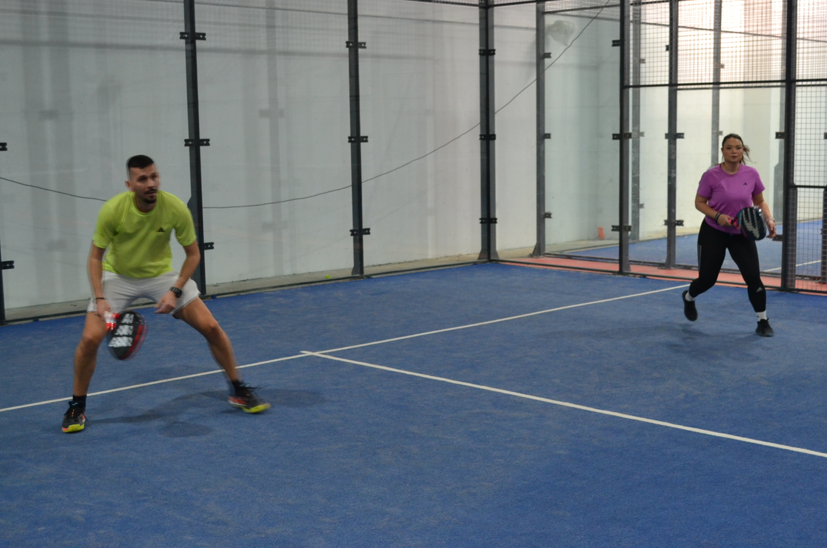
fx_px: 963
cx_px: 414
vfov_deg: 31.7
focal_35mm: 42
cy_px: 274
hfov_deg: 46.5
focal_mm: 28
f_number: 4.5
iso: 900
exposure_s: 1/60
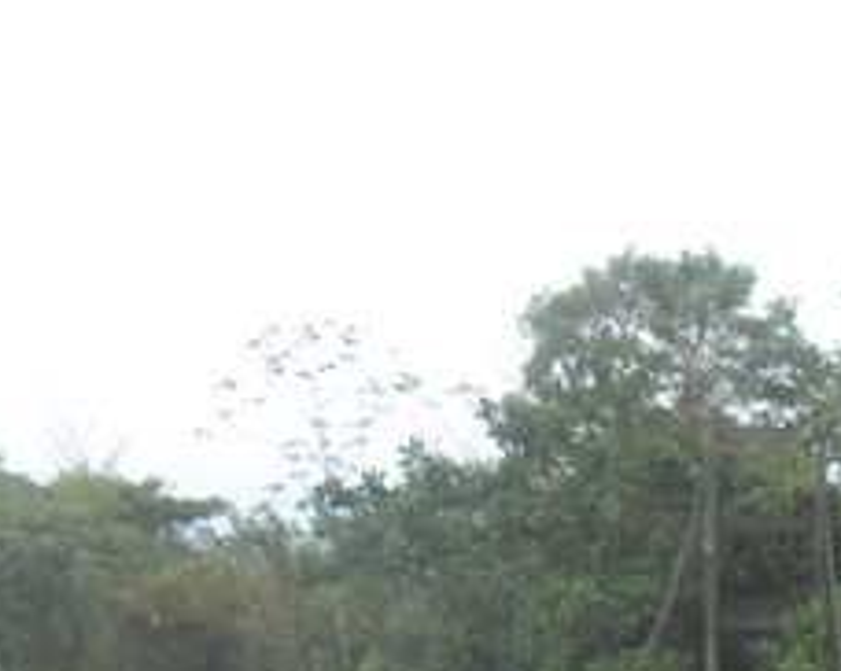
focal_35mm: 74
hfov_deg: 25.1
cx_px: 738
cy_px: 870
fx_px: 1840
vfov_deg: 19.1
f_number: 3.5
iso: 80
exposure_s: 1/189
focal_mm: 4.9
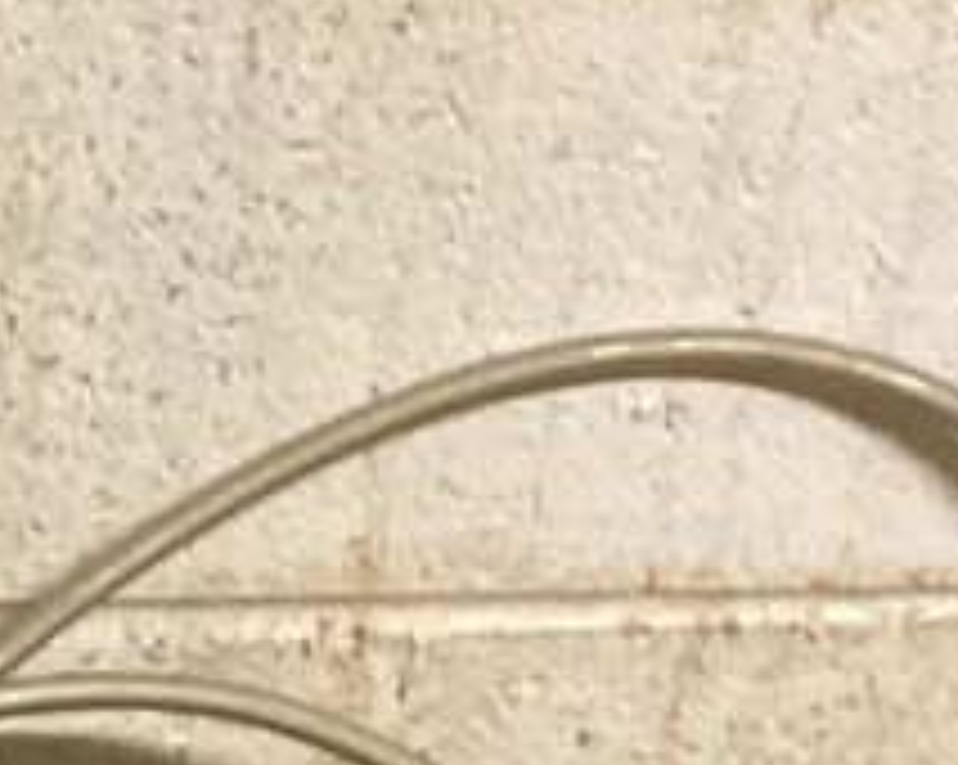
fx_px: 6090
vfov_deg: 7.1
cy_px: 1105
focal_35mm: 215
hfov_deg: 8.4
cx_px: -1113
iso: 400
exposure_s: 1/40
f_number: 2.4
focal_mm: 3.3
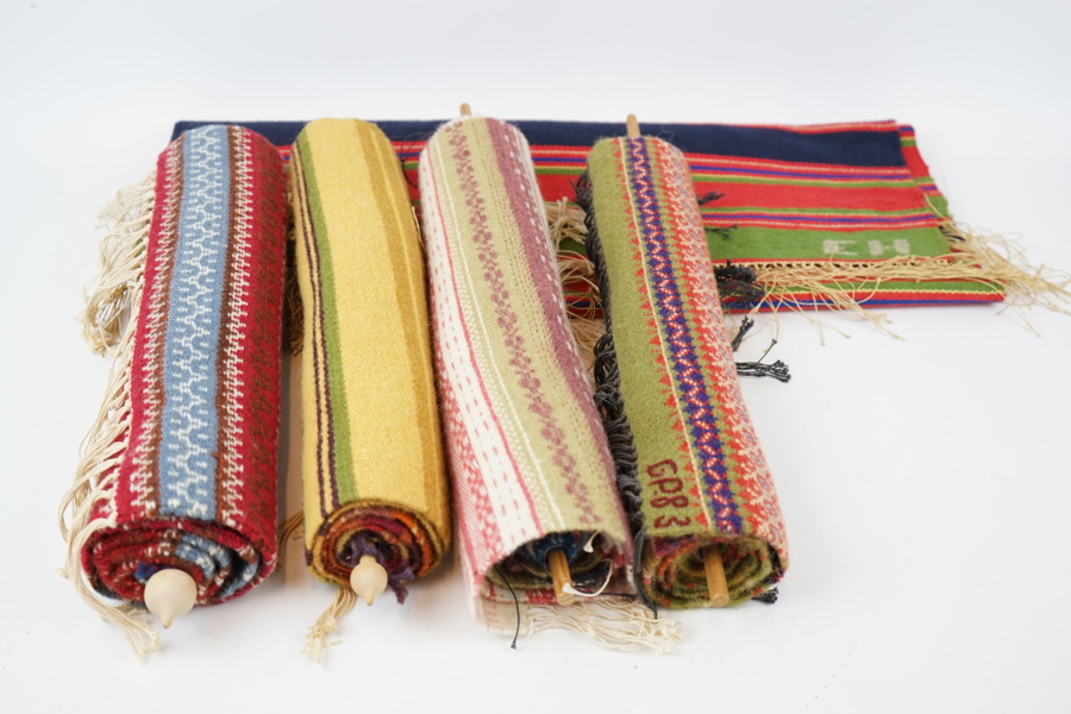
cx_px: 536
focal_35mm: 41
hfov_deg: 47.4
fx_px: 1220
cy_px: 357
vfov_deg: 32.6
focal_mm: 41
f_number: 4.5
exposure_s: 1/60
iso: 100
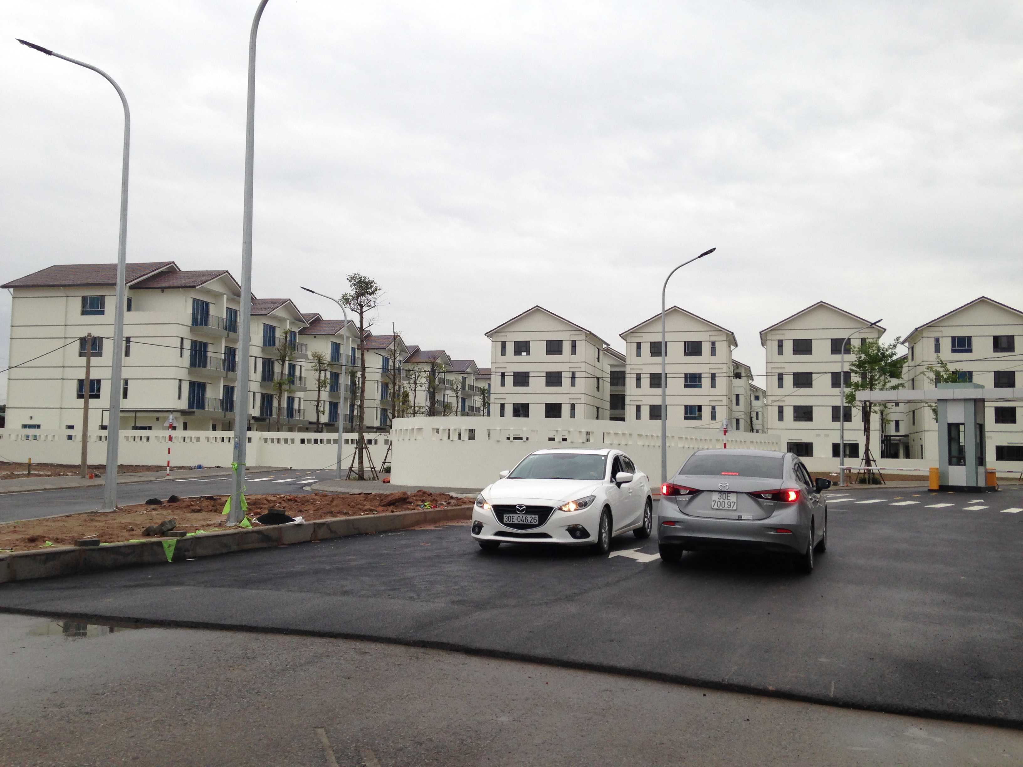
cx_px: 512
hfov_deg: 55.4
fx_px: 975
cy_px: 384
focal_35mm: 33
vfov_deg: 42.9
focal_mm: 4.12
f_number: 2.4
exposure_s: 1/259
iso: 50
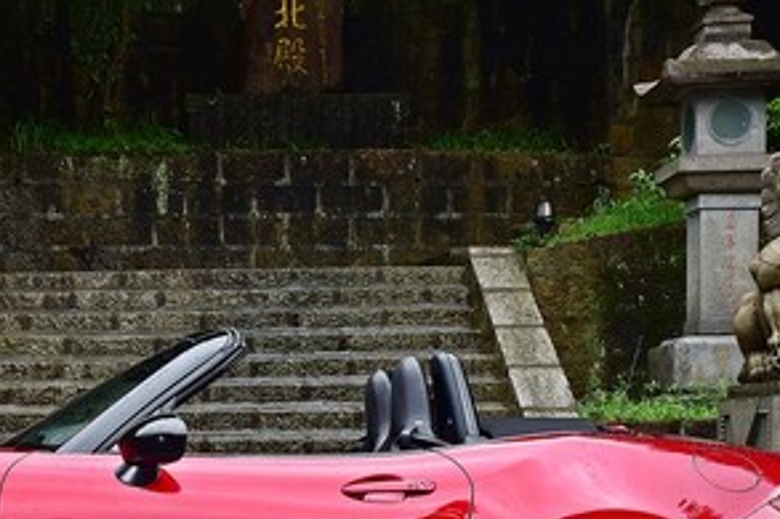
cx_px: 112
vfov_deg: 16.2
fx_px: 1798
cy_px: 484
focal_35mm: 83
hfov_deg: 23.9
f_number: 7.1
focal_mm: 27
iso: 125
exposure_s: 1/60
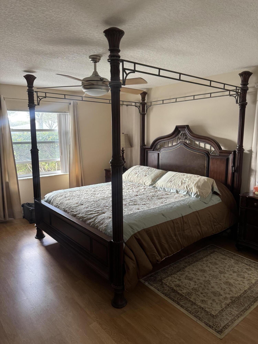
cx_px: 129
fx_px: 239
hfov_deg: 56.8
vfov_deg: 71.6
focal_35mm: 24
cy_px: 172
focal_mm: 6.76
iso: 250
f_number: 1.78
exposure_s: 1/60
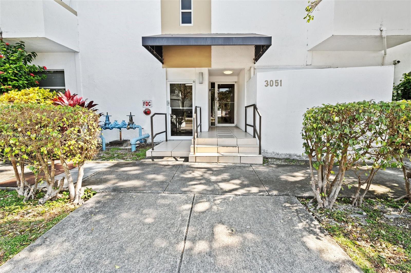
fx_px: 171
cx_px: 206
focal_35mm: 15
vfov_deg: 77.2
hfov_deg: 100.5
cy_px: 136
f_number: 8
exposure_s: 1/80
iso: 200
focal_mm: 15
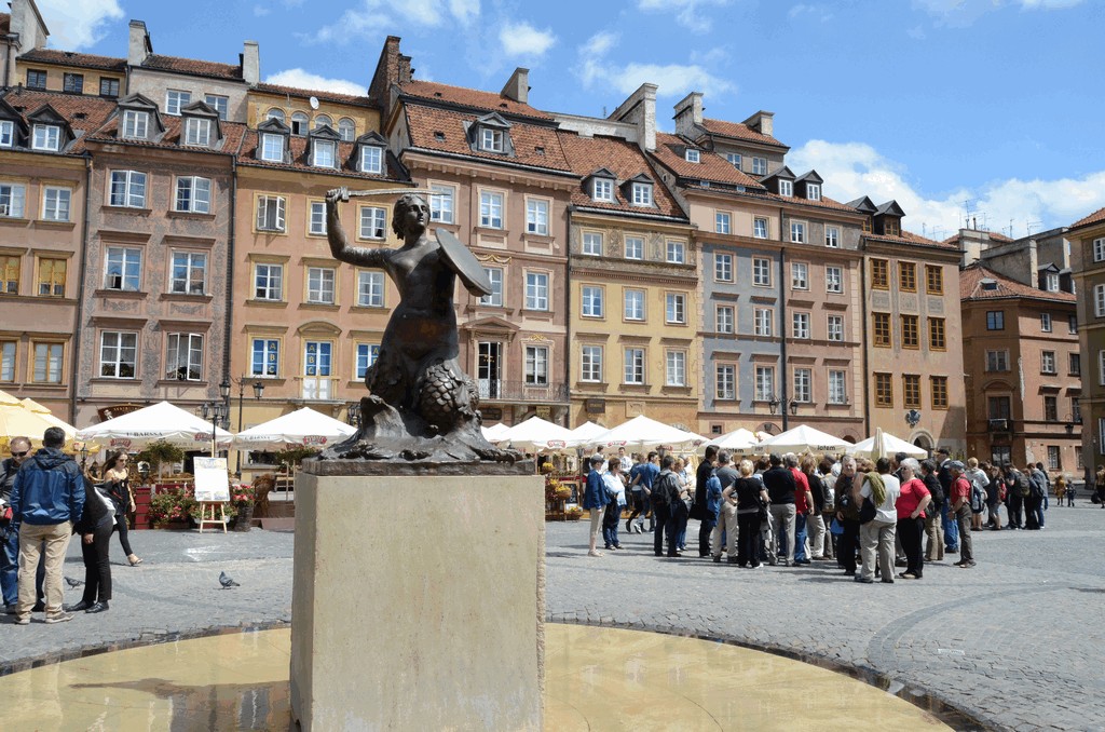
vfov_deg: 47.7
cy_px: 366
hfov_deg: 67.5
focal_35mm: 27
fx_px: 827
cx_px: 552
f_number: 11
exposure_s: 1/500
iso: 400
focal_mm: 18
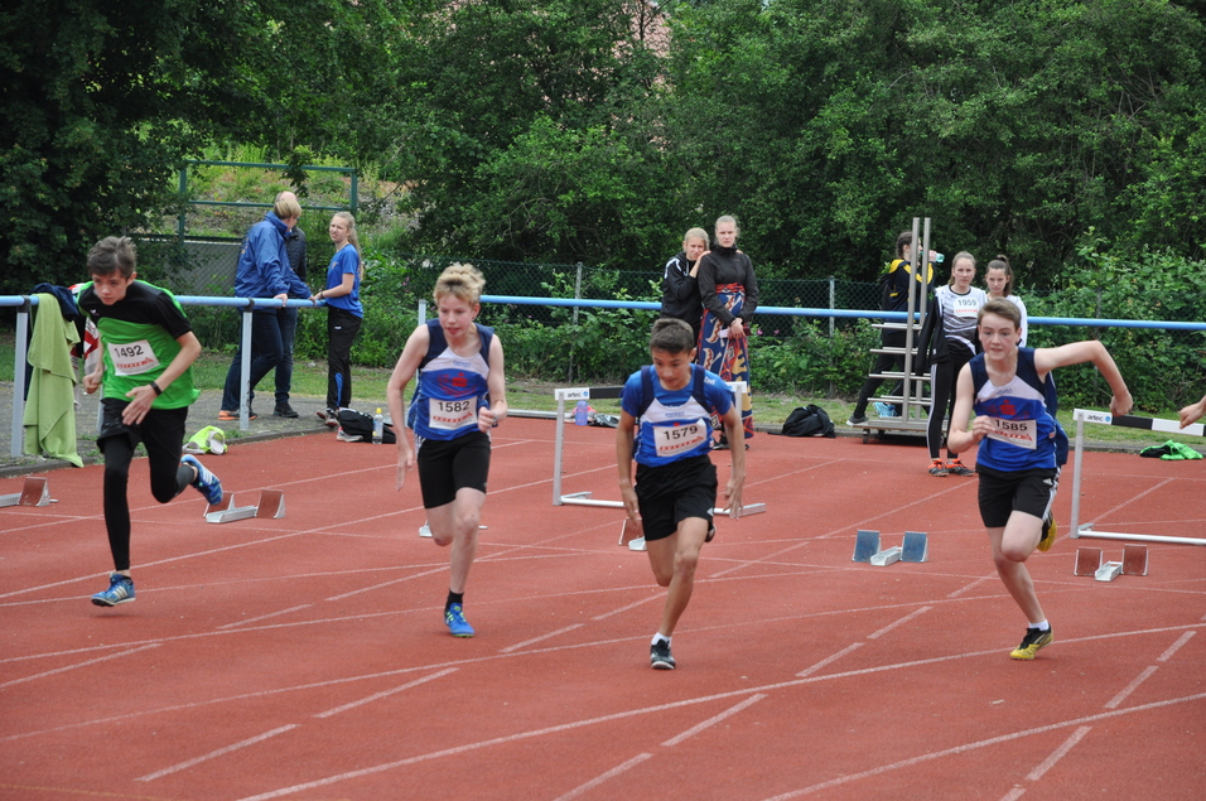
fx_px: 4266
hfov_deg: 16.1
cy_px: 400
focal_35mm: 128
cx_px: 603
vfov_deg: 10.7
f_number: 5.6
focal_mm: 85
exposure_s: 1/1000
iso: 560
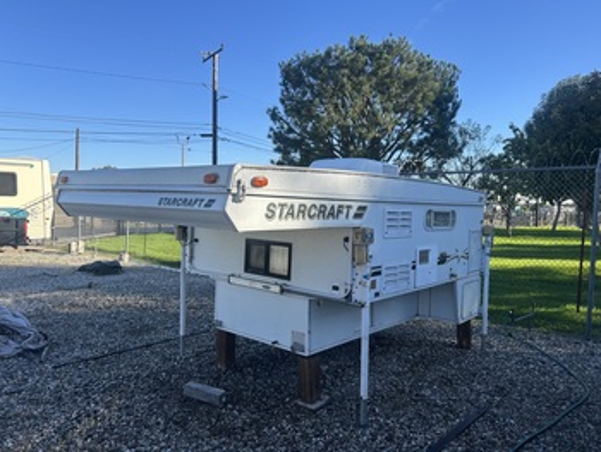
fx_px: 452
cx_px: 300
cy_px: 226
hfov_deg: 67.3
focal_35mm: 26
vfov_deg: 53.1
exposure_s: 1/2165
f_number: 1.5
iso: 50
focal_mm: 5.7
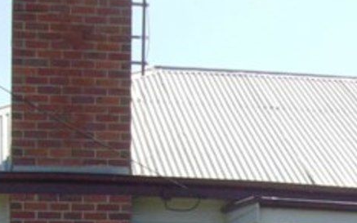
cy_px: 384
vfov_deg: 9.6
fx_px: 1274
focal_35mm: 131
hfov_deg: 15.5
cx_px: 396
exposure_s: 1/500
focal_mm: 6
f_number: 4.8
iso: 80
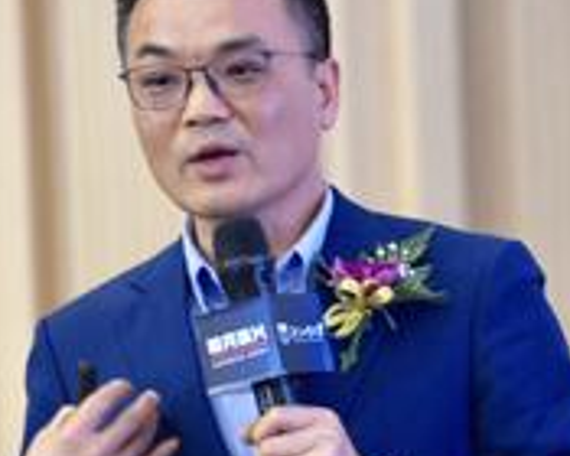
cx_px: 557
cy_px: 368
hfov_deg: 3.3
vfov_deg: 2.6
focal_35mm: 588
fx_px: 9919
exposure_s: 1/100
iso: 400
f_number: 2.8
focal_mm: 200
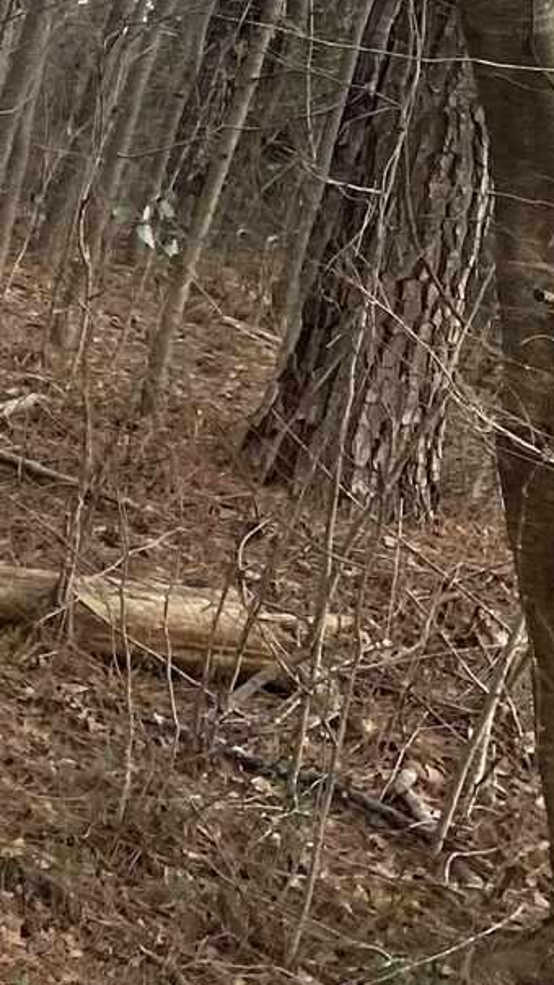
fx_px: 2819
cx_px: -626
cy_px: 15
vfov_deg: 19.3
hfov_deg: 10.2
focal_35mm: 108
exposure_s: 1/235
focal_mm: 4.25
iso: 32
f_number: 1.8
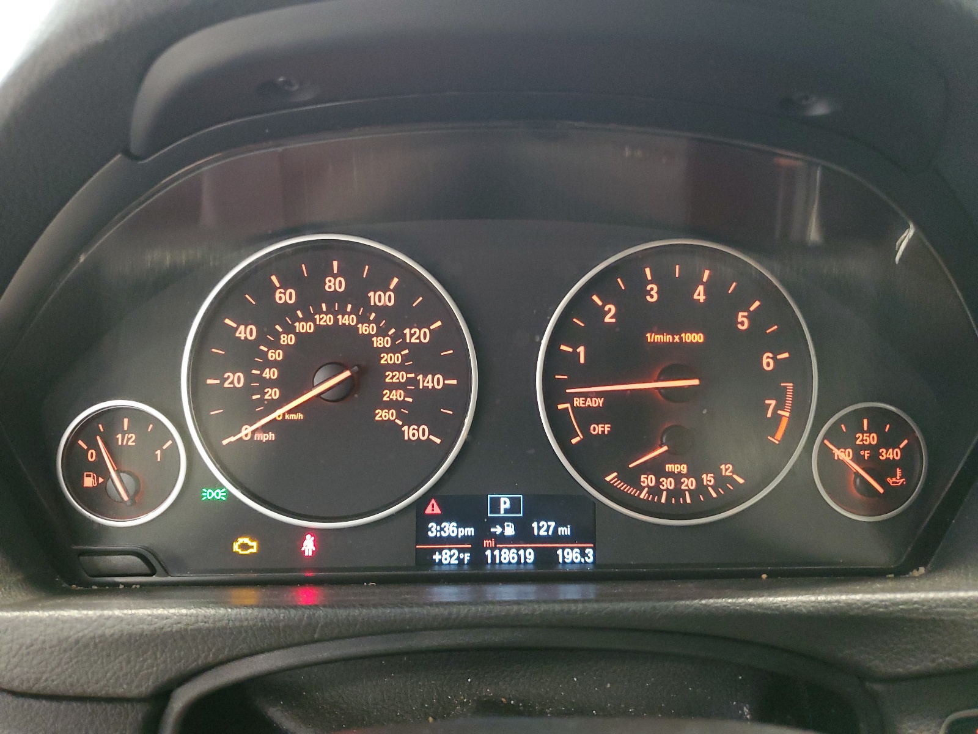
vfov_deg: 53.1
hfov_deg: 67.3
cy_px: 367
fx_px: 735
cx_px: 489
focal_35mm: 26
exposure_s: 1/15
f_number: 1.5
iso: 293
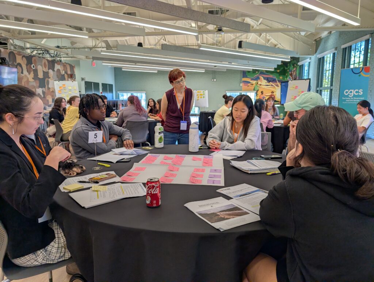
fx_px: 260
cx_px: 187
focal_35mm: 24
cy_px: 141
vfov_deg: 56.9
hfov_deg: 71.5
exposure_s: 1/473
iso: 265
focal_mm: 6.9
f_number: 1.68
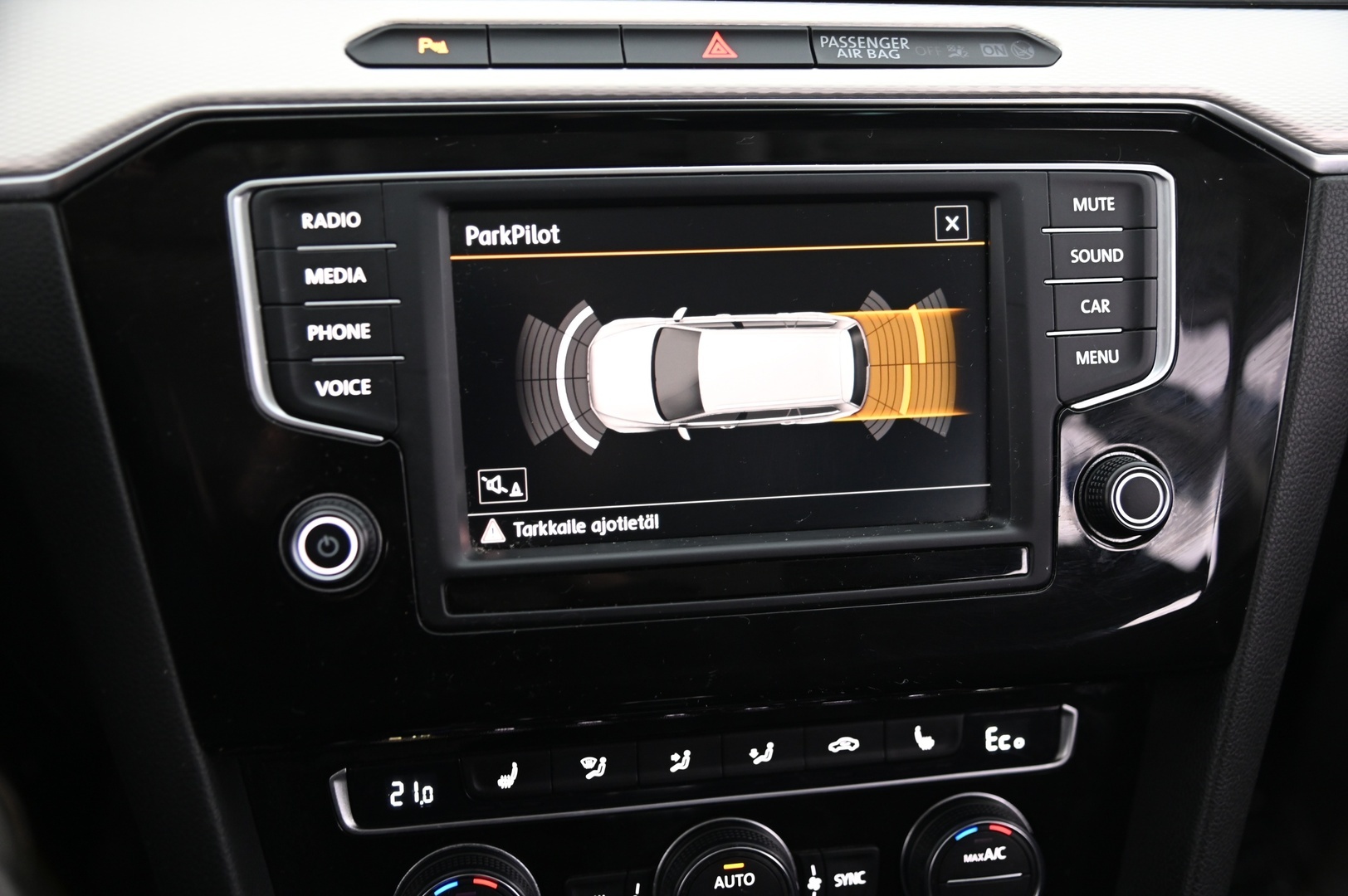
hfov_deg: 44.5
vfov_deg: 30.5
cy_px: 448
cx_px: 674
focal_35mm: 44
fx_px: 1646
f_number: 4
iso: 2000
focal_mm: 44
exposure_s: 1/15
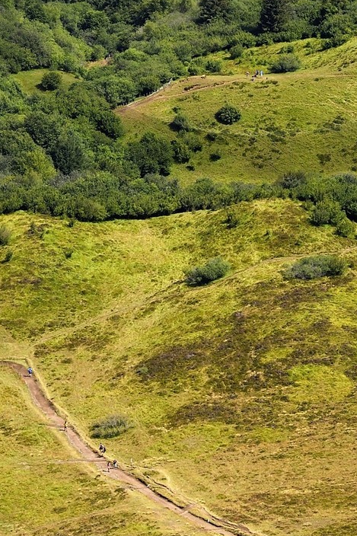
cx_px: 262
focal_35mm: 239
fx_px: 3557
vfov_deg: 8.5
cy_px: -179
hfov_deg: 5.7
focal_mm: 70
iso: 200
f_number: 11
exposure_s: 1/320
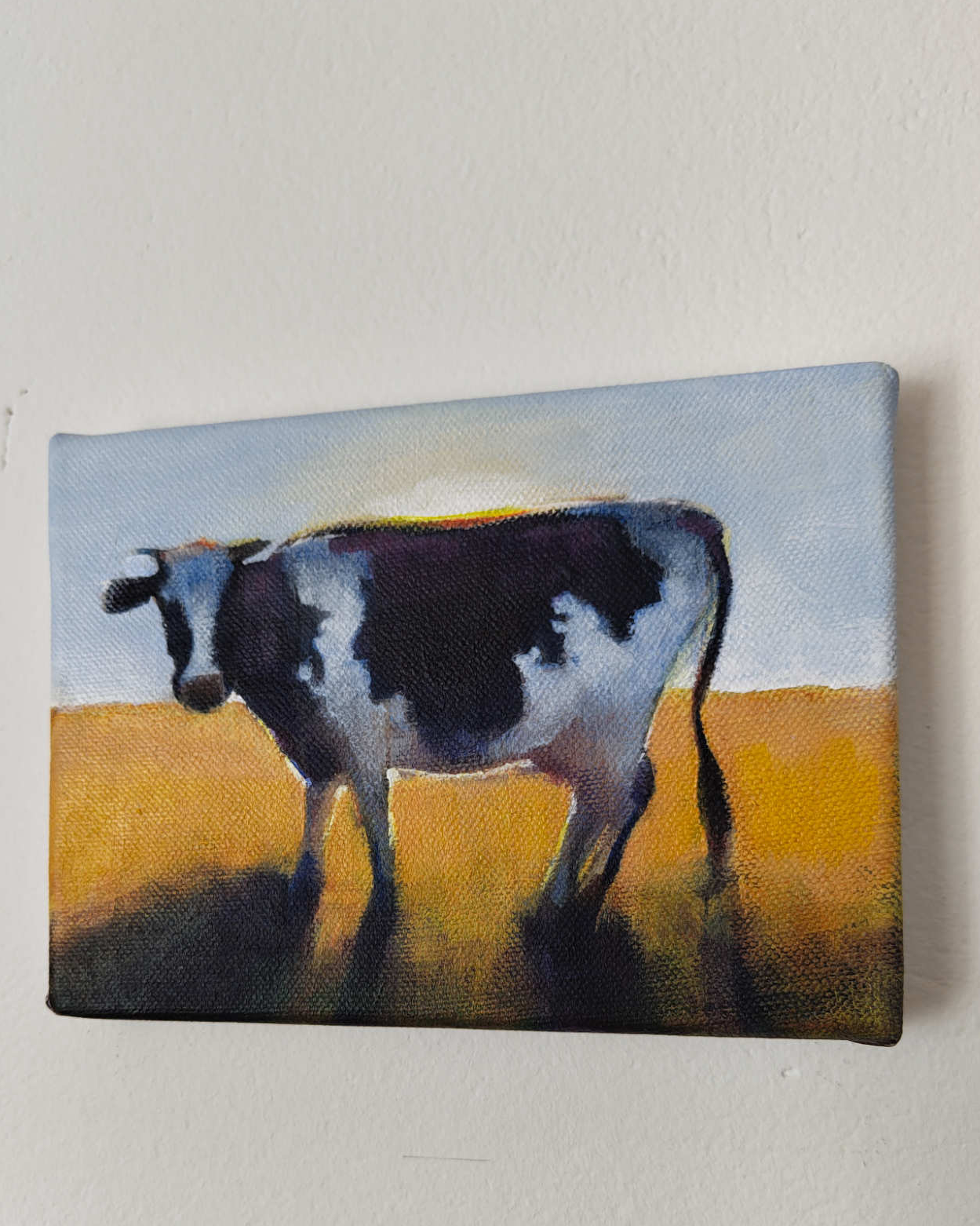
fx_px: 1088
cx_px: 443
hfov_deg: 48.4
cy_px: 718
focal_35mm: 30
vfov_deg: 58.4
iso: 117
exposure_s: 1/50
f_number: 1.9
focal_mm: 5.6
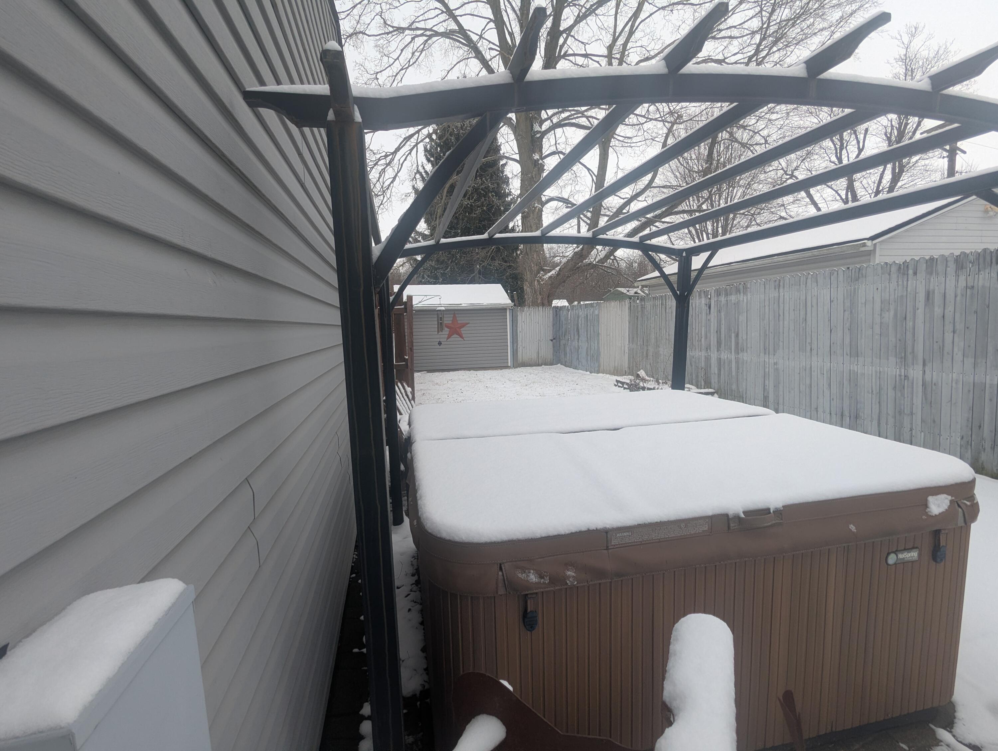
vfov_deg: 78.2
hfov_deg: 94.4
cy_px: 376
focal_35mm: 16
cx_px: 499
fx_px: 462
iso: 45
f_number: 2.2
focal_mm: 2.35
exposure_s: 1/684
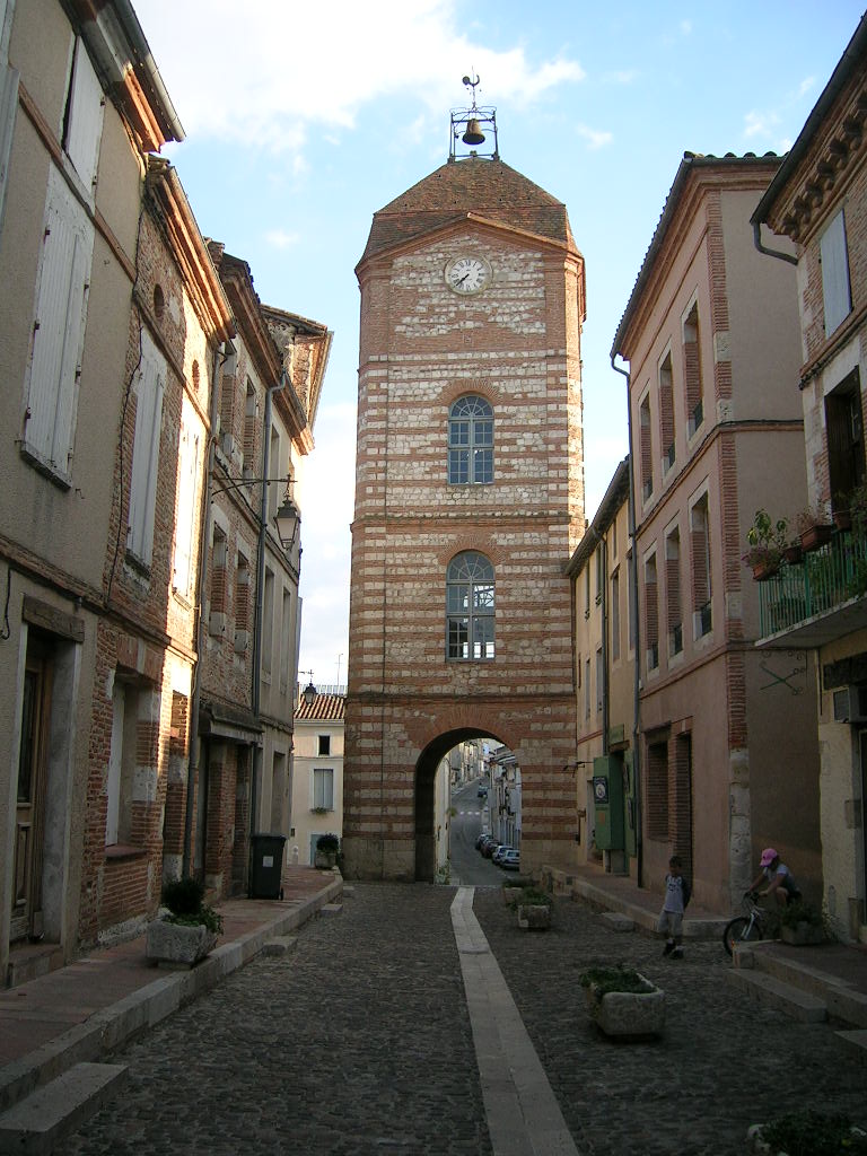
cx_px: 434
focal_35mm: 35
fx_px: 1169
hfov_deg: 40.7
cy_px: 578
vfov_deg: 52.6
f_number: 2.8
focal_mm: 5.4
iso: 50
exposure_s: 1/257
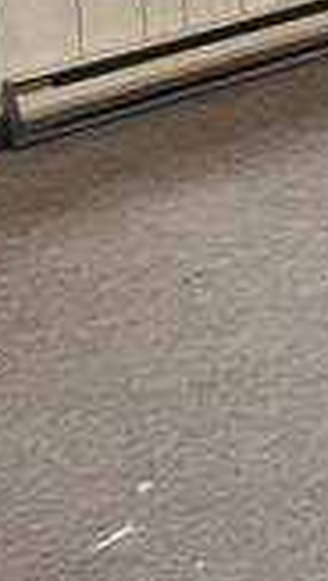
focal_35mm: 89
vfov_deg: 20.0
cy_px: -335
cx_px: 1034
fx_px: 1373
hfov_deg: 9.8
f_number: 1.8
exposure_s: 1/60
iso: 250
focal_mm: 1.57
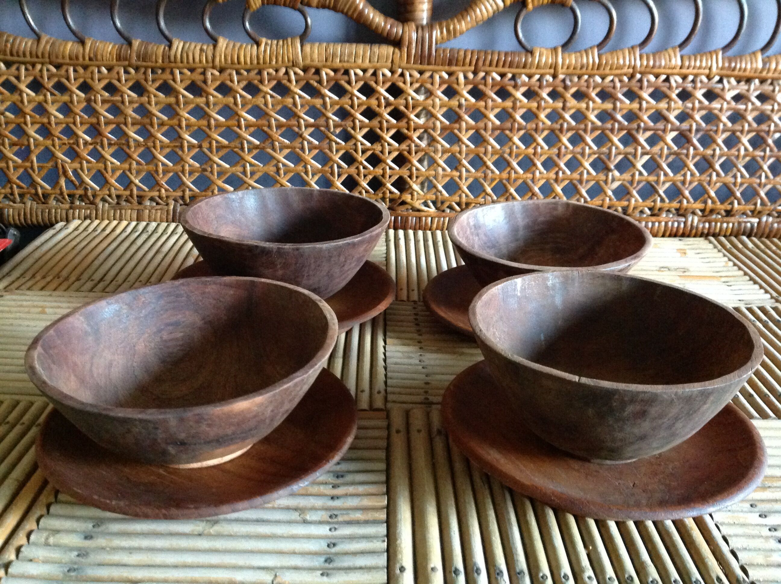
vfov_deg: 40.6
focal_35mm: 35
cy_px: 292
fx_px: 788
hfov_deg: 52.7
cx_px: 390
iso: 500
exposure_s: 1/15
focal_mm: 4.28
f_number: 2.4
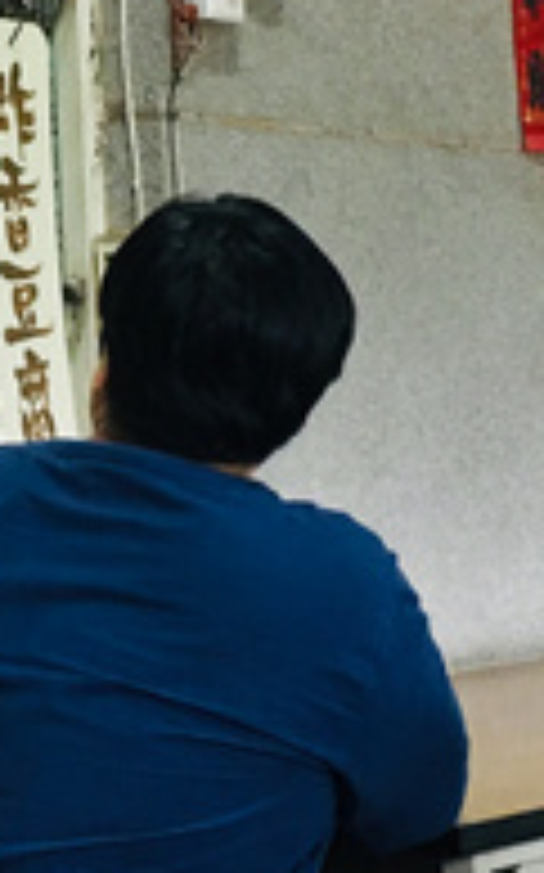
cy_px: 202
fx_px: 3017
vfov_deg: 16.4
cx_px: -247
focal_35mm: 127
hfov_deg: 10.0
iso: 64
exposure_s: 1/15
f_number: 2.2
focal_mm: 4.15
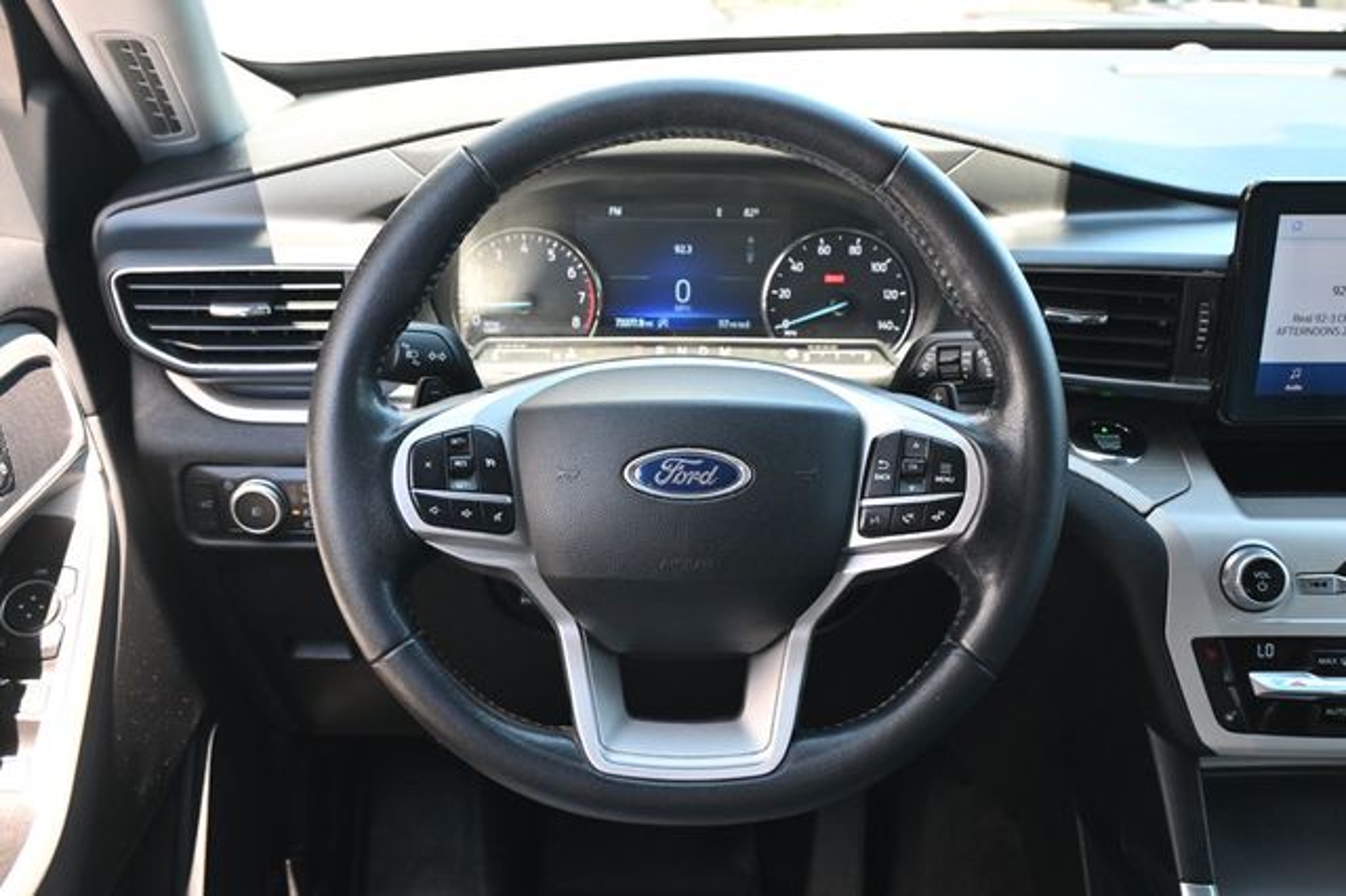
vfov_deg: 34.2
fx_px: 1457
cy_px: 448
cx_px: 673
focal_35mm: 39
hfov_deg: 49.6
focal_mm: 26
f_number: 4.5
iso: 800
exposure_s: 1/125
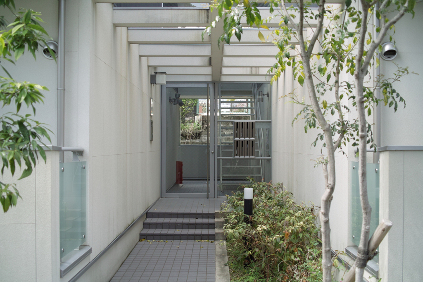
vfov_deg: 32.6
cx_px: 212
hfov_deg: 47.4
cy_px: 141
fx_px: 482
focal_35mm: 41
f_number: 2.8
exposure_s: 1/200
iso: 100
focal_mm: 24.2
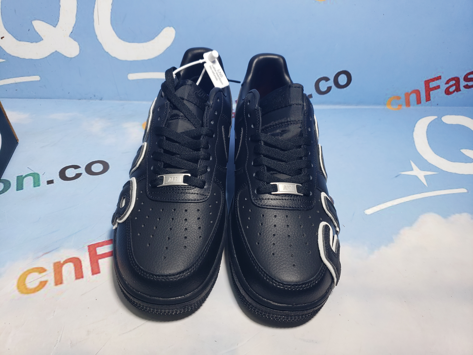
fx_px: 355
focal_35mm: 26
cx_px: 236
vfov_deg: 53.1
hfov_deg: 67.3
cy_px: 178
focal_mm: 4.3
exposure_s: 1/263
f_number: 1.5
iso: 50
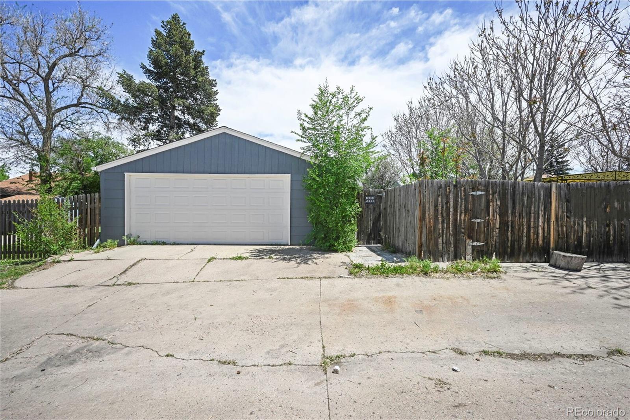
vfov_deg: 81.2
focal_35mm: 14
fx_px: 245
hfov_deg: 104.3
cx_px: 315
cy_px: 210
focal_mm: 14
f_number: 11
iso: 400
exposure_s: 1/800
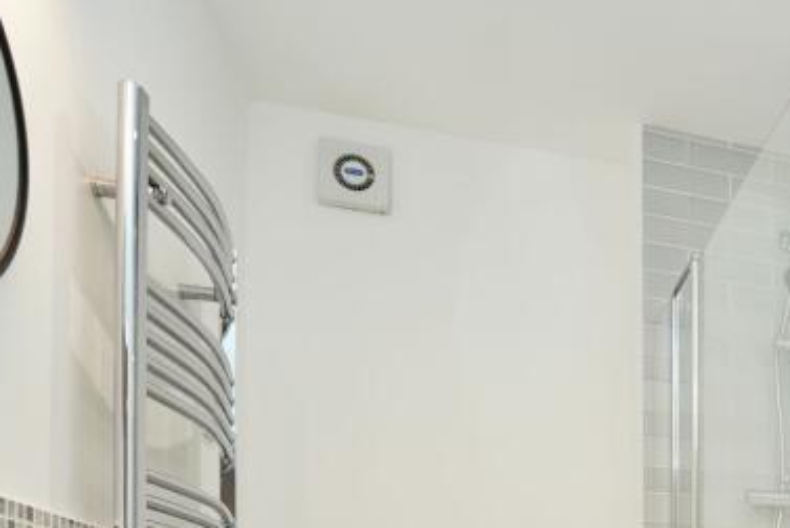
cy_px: 630
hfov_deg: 42.4
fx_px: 835
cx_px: 821
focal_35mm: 38
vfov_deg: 30.1
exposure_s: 1/160
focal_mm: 14
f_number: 4
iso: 800
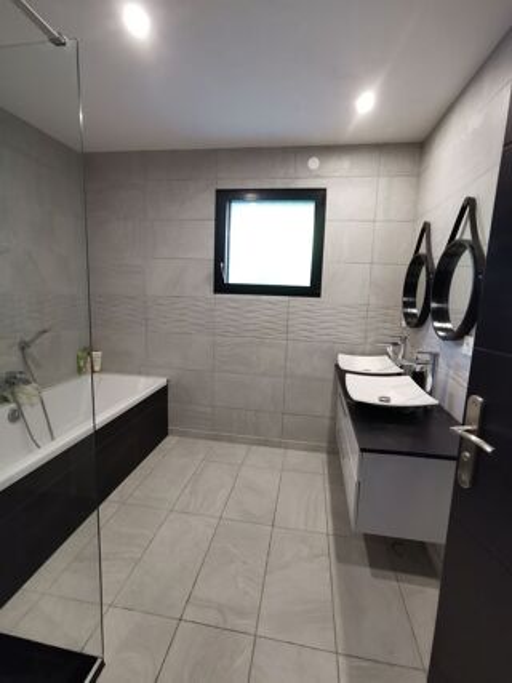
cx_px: 256
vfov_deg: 91.0
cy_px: 342
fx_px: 335
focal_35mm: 17
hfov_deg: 74.7
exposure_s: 1/25
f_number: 2.2
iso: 400
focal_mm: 2.26
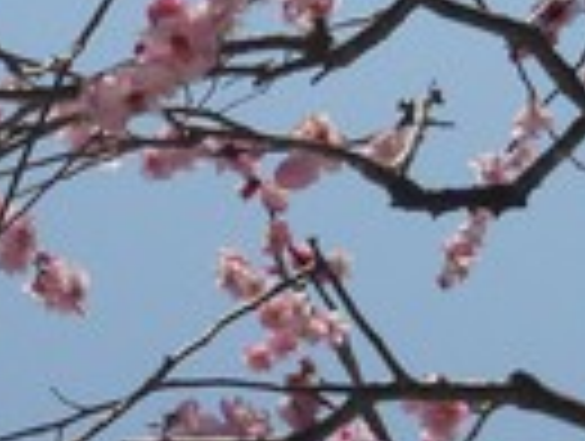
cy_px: 472
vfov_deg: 8.0
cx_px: 252
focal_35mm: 184
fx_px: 3115
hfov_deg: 10.7
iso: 100
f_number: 9
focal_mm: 6.2
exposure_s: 1/320
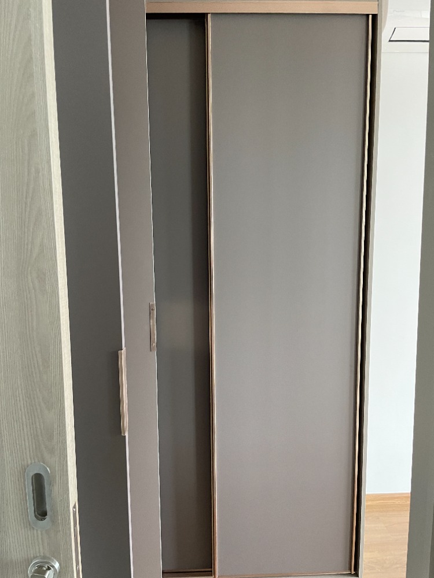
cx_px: 217
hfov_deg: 53.1
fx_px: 435
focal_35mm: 26
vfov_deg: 67.3
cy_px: 289
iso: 250
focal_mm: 4.2
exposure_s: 1/60
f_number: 1.6
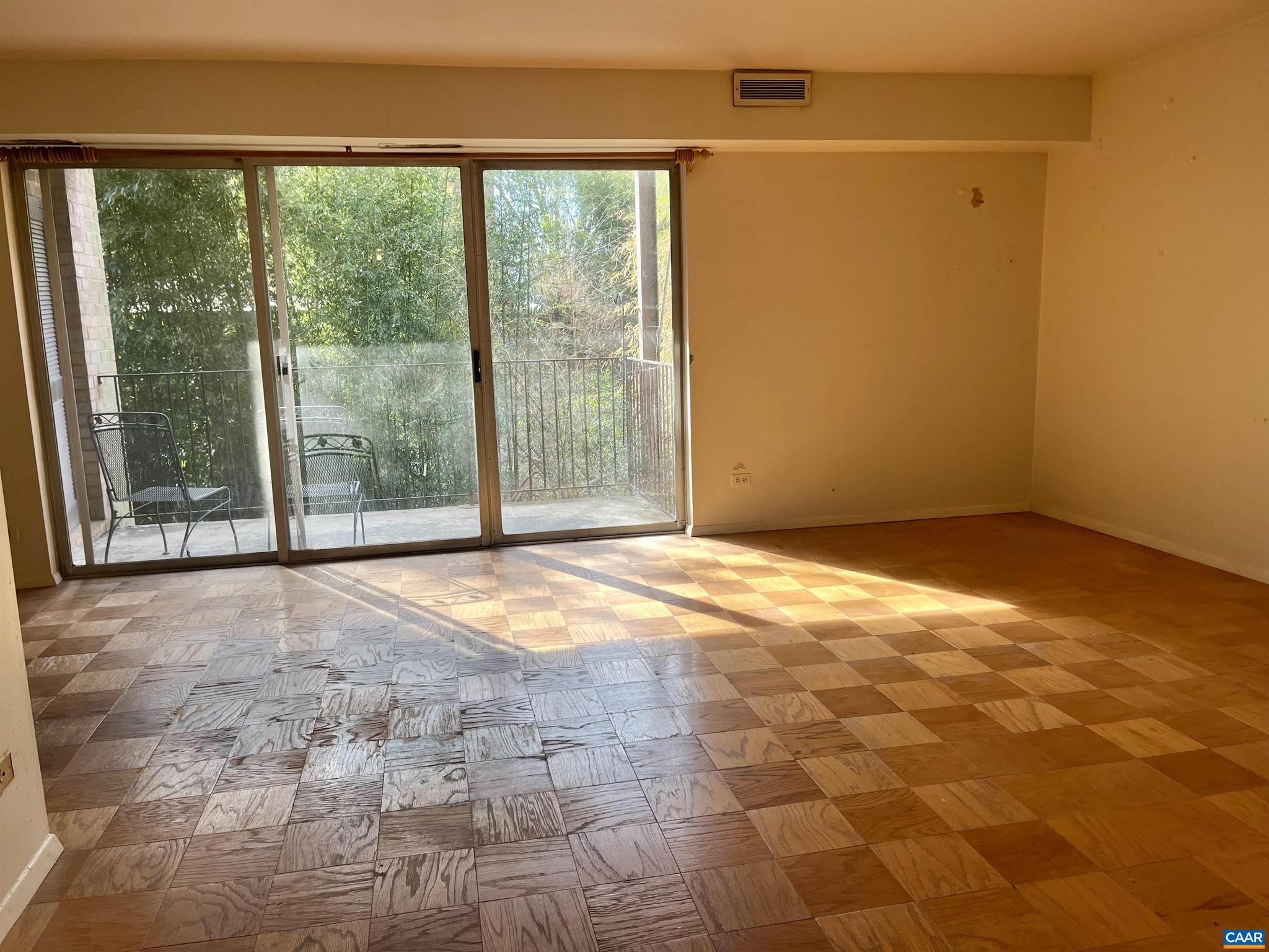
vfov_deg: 53.1
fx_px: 953
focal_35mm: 26
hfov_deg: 67.3
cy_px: 476
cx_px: 634
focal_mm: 5.1
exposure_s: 1/132
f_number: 1.6
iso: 32
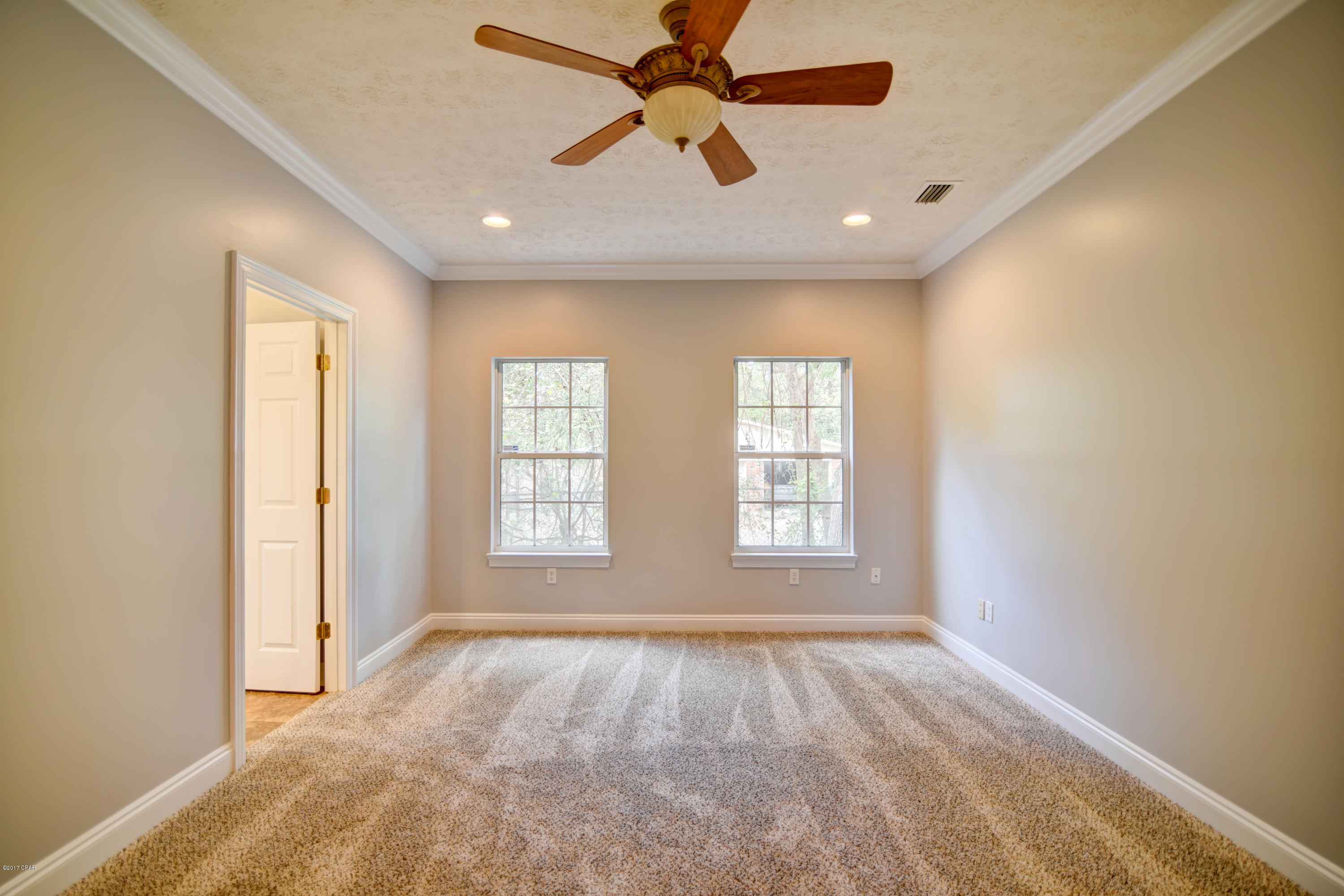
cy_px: 448
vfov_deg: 73.8
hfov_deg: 96.7
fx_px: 597
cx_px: 672
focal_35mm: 16
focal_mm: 16
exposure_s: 1/15
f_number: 2.8
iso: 64
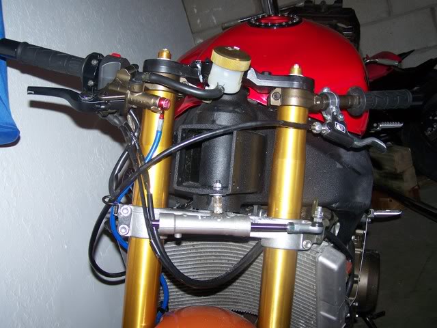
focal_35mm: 40
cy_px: 164
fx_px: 505
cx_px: 218
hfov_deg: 46.8
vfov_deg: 36.0
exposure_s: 1/60
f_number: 2.8
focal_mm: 6.7
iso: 80
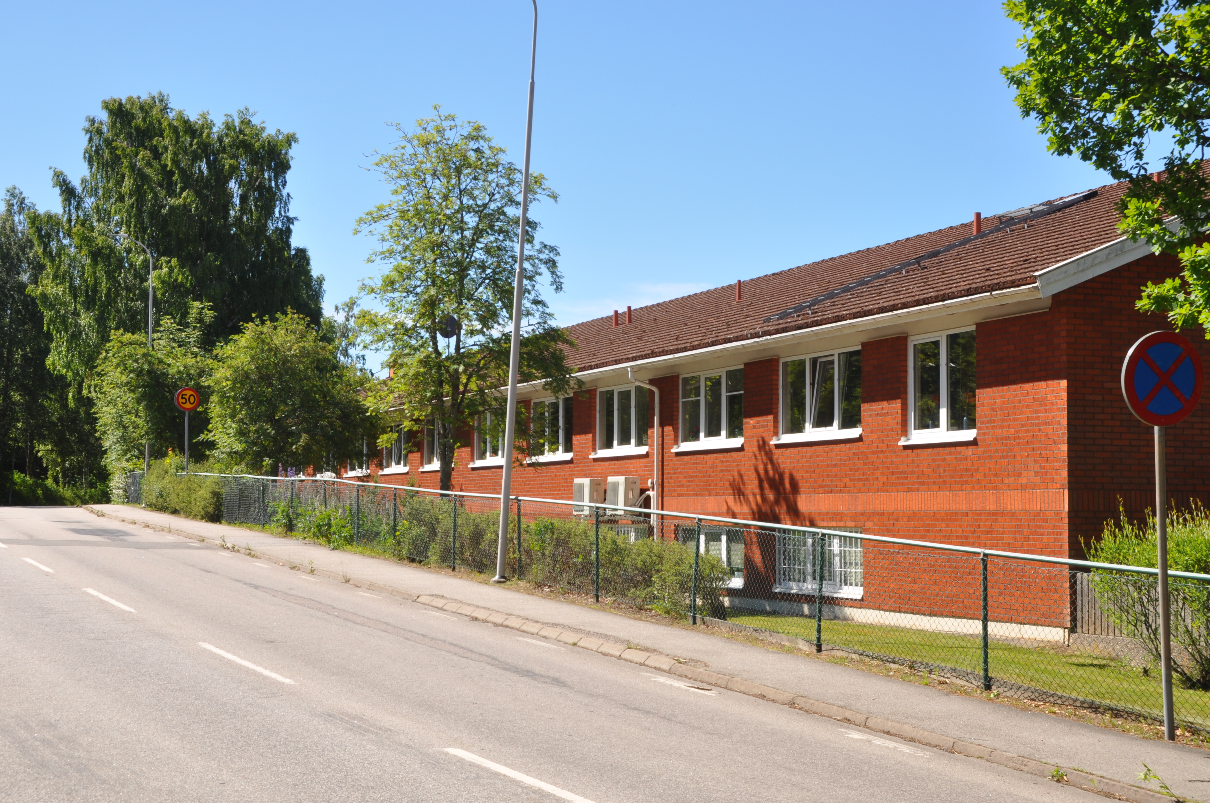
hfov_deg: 37.9
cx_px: 605
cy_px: 402
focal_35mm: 52
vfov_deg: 25.7
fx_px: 1762
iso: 200
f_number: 13
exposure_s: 1/160
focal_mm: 35
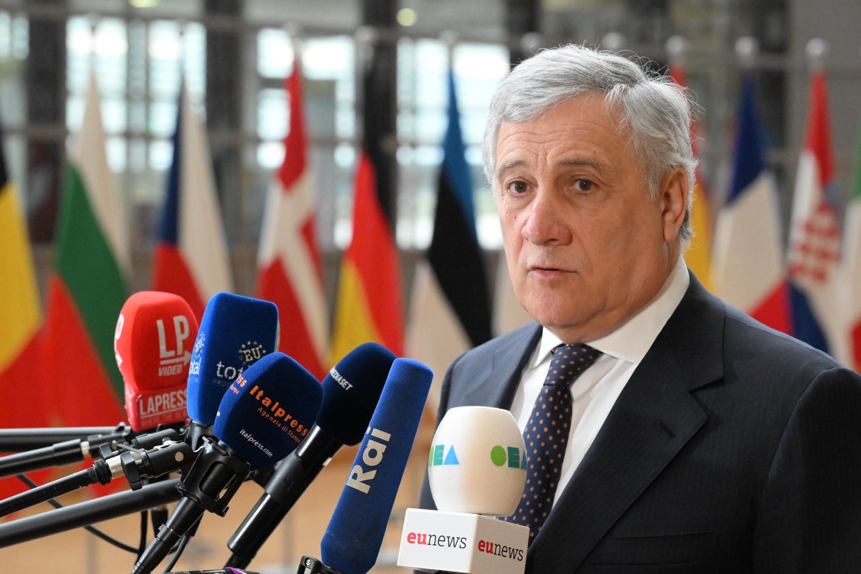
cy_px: 287
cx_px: 430
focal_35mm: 115
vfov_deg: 11.9
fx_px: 2750
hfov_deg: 17.8
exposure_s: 1/400
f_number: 6.3
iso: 12800
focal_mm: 115
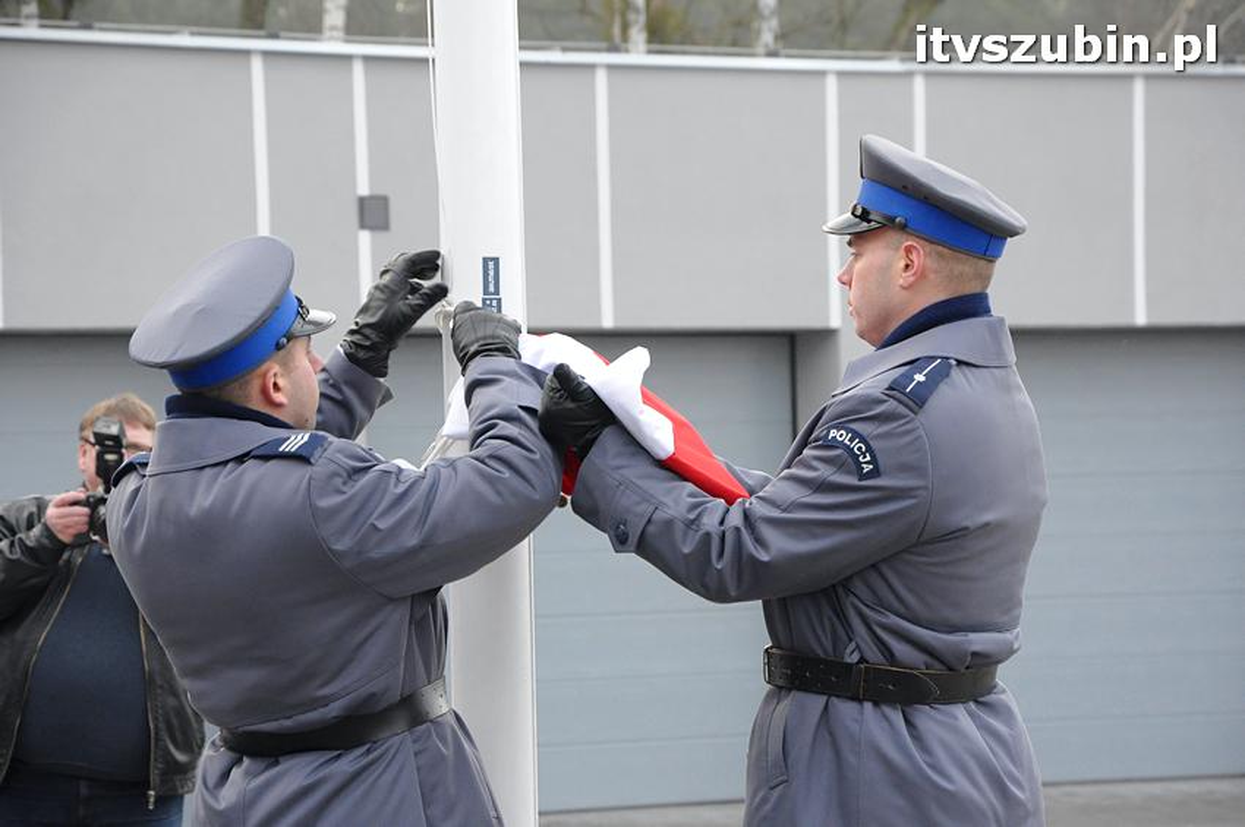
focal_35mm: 158
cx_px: 622
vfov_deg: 8.7
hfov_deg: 13.1
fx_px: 5442
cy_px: 414
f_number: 8
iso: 1600
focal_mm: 105
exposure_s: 1/160
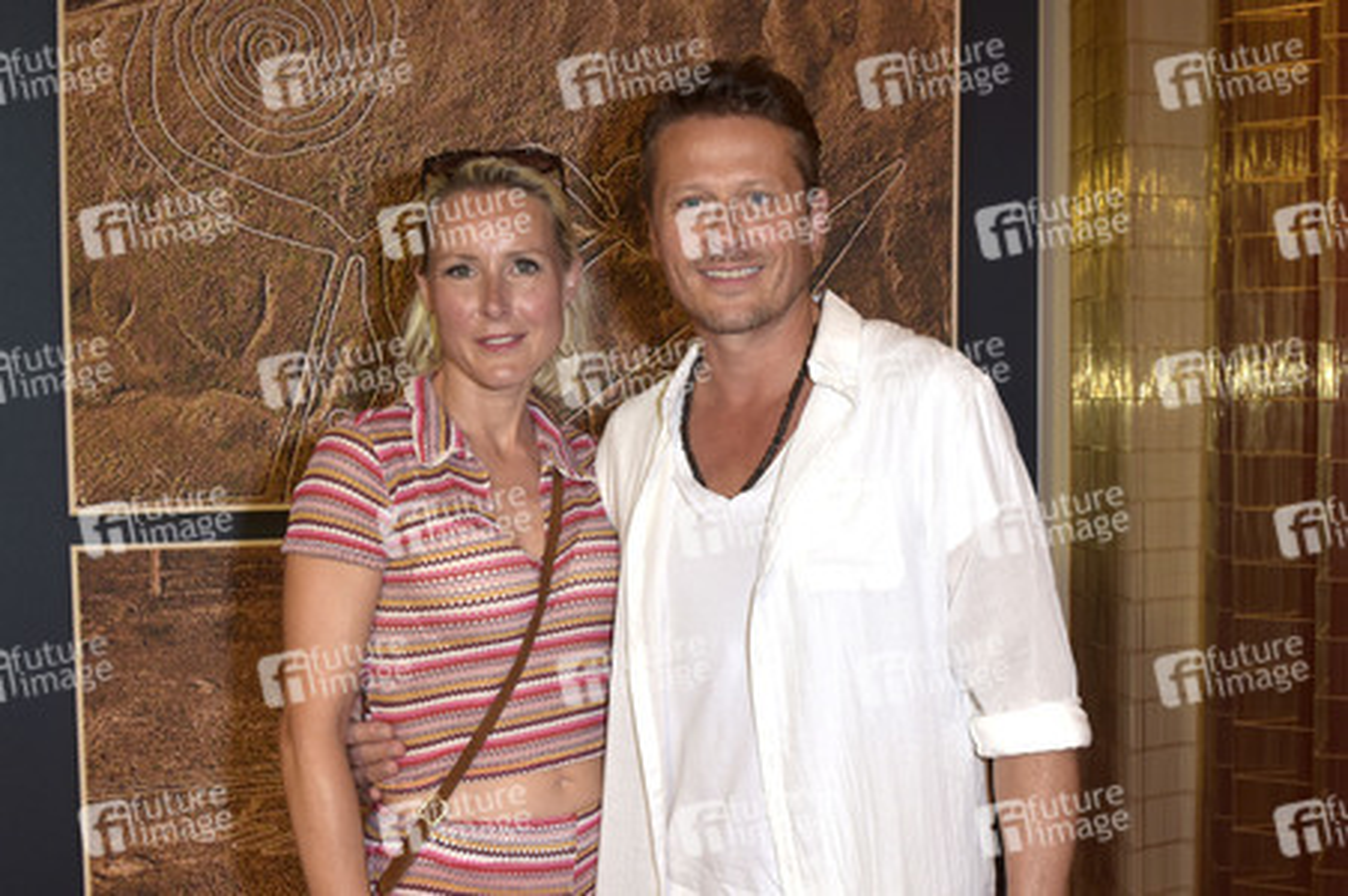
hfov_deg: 60.3
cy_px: 448
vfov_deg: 42.3
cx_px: 674
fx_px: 1160
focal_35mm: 31
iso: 800
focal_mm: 31
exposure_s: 1/200
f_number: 5.6
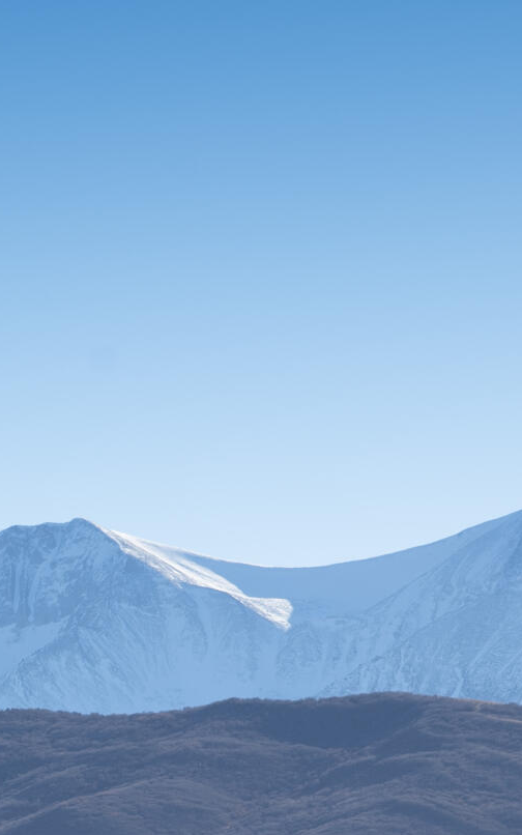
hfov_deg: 3.8
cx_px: 16
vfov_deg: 6.0
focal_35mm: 349
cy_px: 788
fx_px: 7941
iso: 100
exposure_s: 1/160
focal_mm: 92
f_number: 8
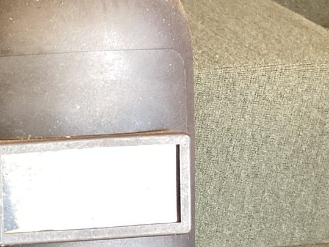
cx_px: -131
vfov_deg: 16.8
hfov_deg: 20.1
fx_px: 827
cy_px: 195
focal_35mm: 87
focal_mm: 3.3
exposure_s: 1/50
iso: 200
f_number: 2.4
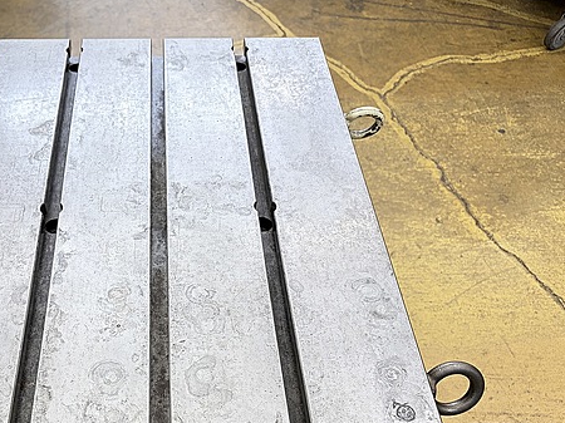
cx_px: 168
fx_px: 604
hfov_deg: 48.9
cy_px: 294
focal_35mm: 37
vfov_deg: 38.0
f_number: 1.6
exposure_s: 1/60
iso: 125
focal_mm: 5.96
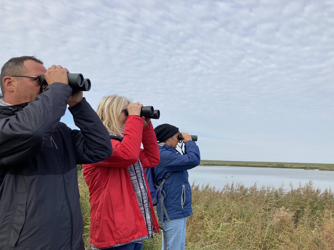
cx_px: 167
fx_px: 270
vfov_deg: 49.7
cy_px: 125
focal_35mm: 28
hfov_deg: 63.4
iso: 20
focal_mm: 3.99
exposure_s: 1/1675
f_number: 1.8
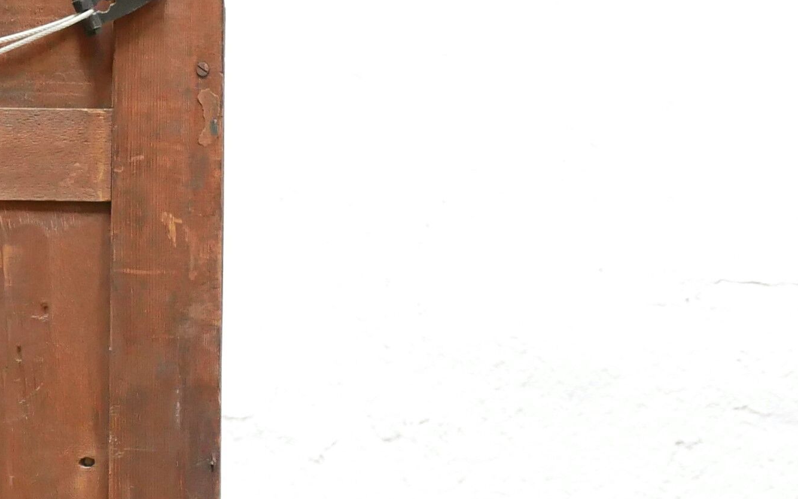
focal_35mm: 146
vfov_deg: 9.0
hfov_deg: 13.5
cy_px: 405
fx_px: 3175
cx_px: -400
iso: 1250
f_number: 1.7
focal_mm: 20
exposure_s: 1/60
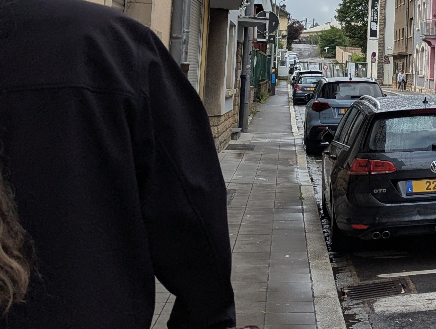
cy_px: 0
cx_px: 554
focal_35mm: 72
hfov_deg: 24.0
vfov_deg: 19.9
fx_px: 908
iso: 32
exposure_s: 1/1205
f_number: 1.85
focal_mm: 6.81
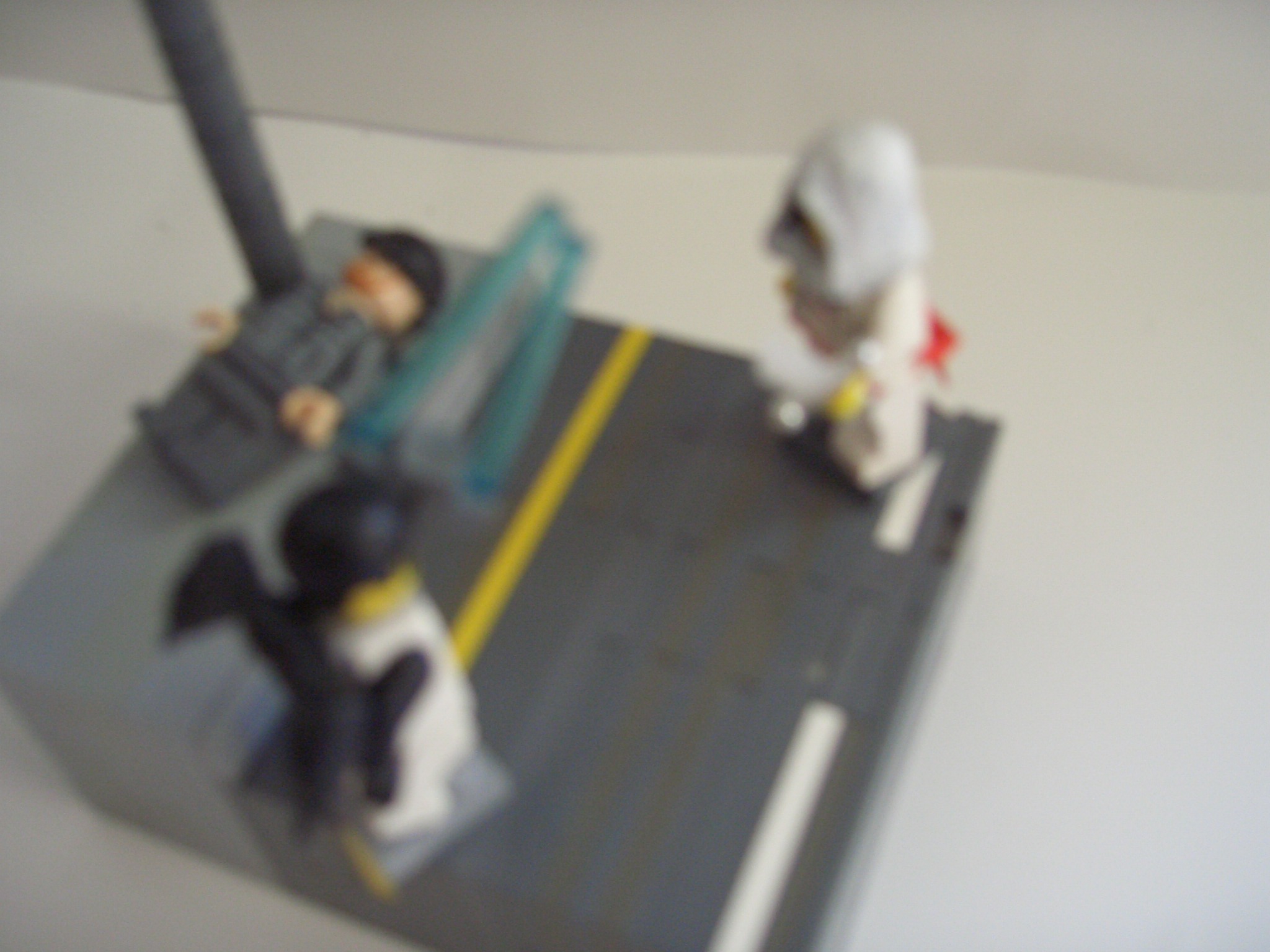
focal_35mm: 39
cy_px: 476
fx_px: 1431
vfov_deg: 36.8
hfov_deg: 47.9
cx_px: 635
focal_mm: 8
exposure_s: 1/125
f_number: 2.8
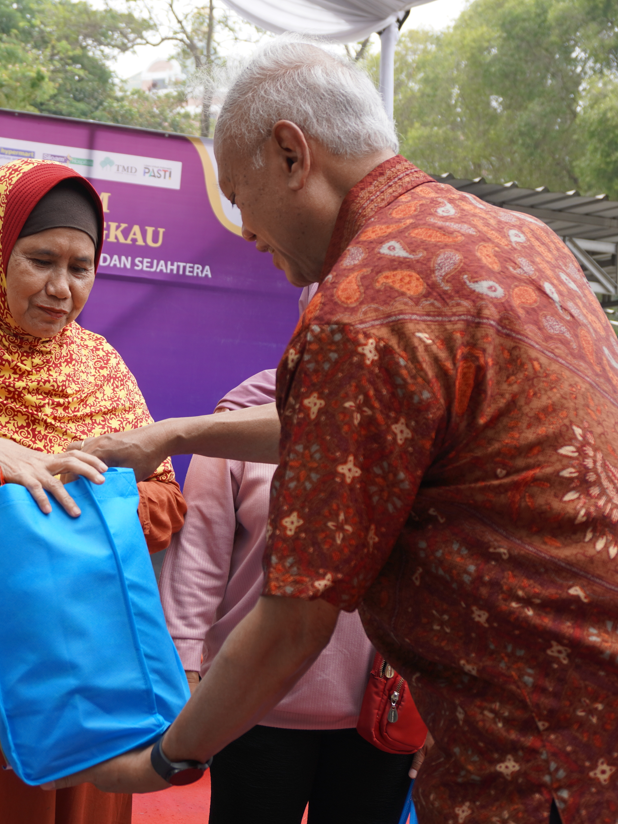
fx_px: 1088
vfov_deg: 41.5
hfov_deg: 31.4
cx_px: 199
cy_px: 411
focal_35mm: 46
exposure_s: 1/200
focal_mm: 21
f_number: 4
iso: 100
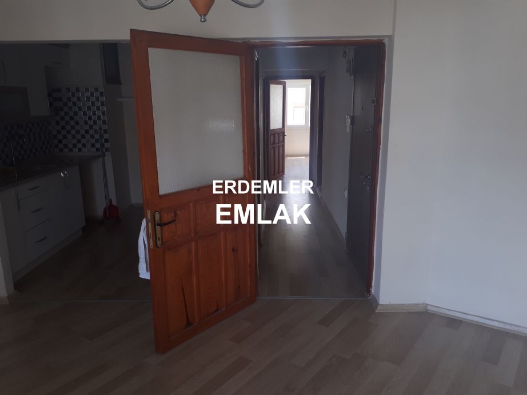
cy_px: 198
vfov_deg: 51.3
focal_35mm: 27
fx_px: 411
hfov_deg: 65.3
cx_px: 264
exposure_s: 1/50
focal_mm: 3.6
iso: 40
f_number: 1.9
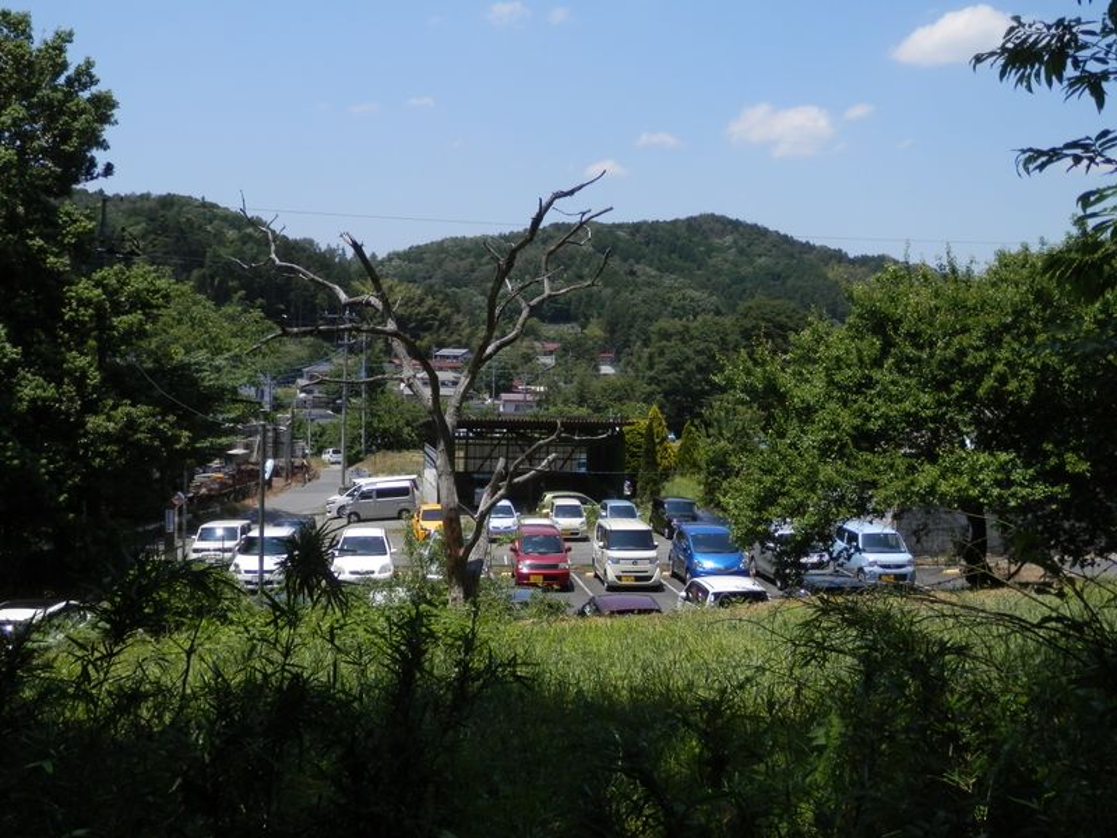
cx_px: 558
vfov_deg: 38.7
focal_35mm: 37
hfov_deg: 50.1
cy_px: 419
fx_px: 1194
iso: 80
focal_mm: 6.6
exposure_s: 1/1000
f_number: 3.6
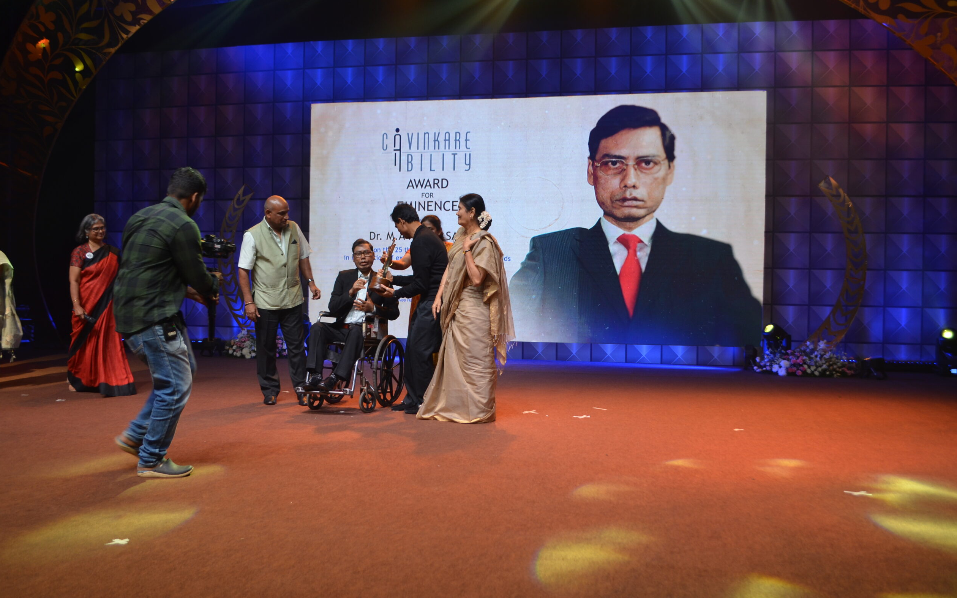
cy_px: 297
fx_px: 809
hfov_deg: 61.2
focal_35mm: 31
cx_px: 472
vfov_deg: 40.6
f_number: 4.5
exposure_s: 1/80
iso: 400
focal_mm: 20
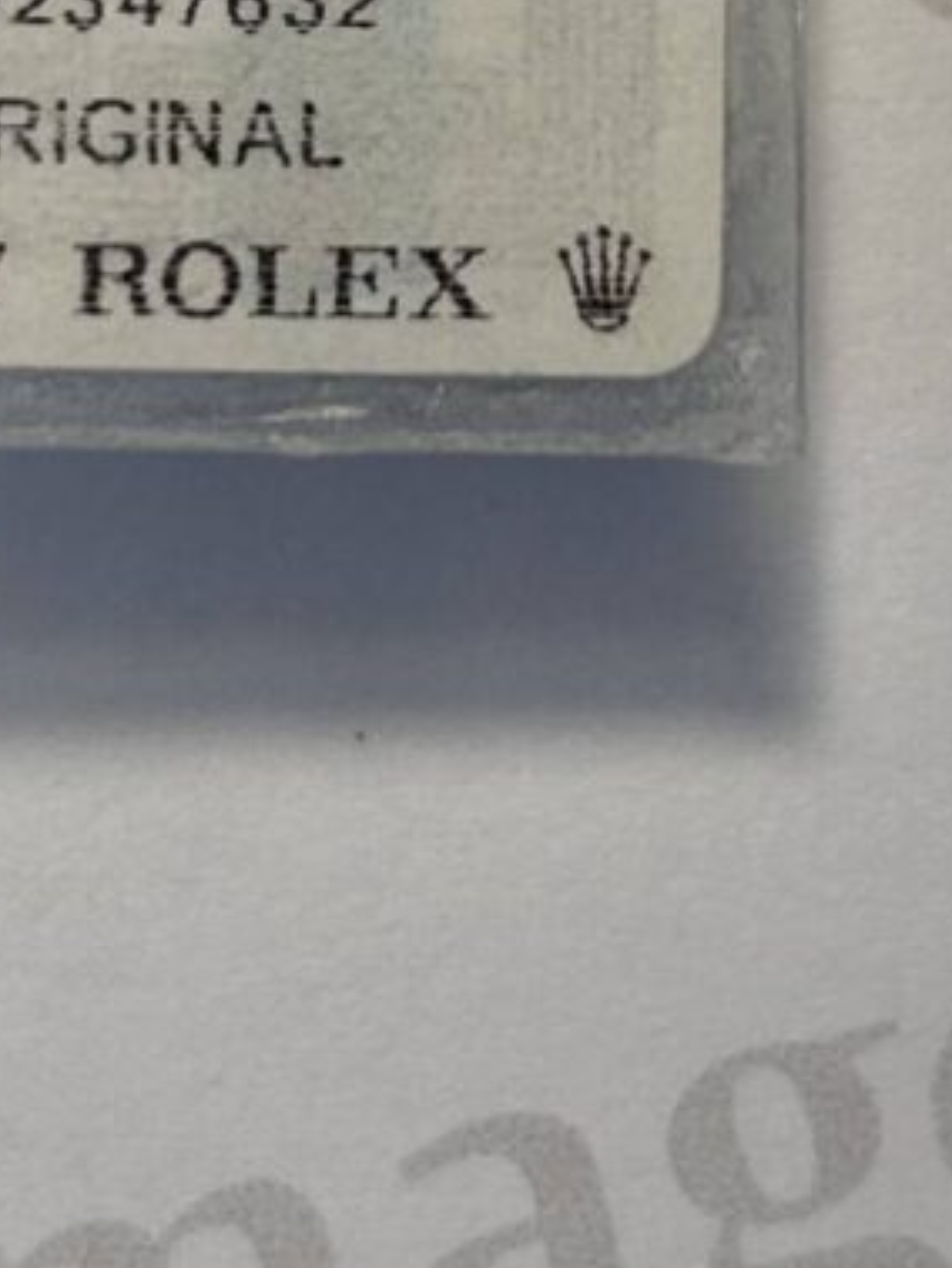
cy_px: -20
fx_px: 2015
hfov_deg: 26.3
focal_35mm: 55
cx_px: 261
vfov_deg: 32.0
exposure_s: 1/162
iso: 50
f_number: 1.5
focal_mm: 5.7
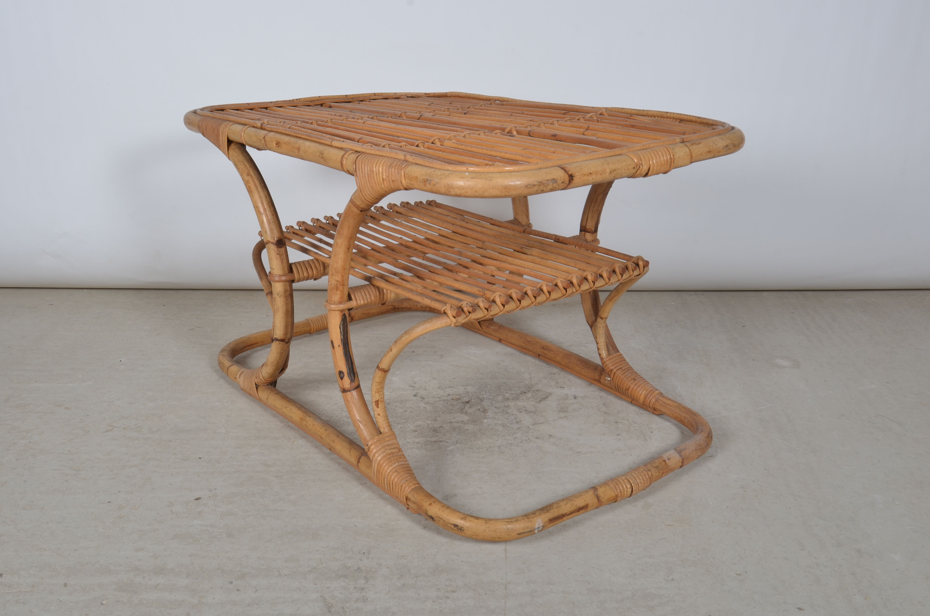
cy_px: 308
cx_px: 465
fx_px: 928
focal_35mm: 36
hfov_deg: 53.2
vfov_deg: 36.7
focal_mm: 24
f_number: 14
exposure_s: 1/125
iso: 100
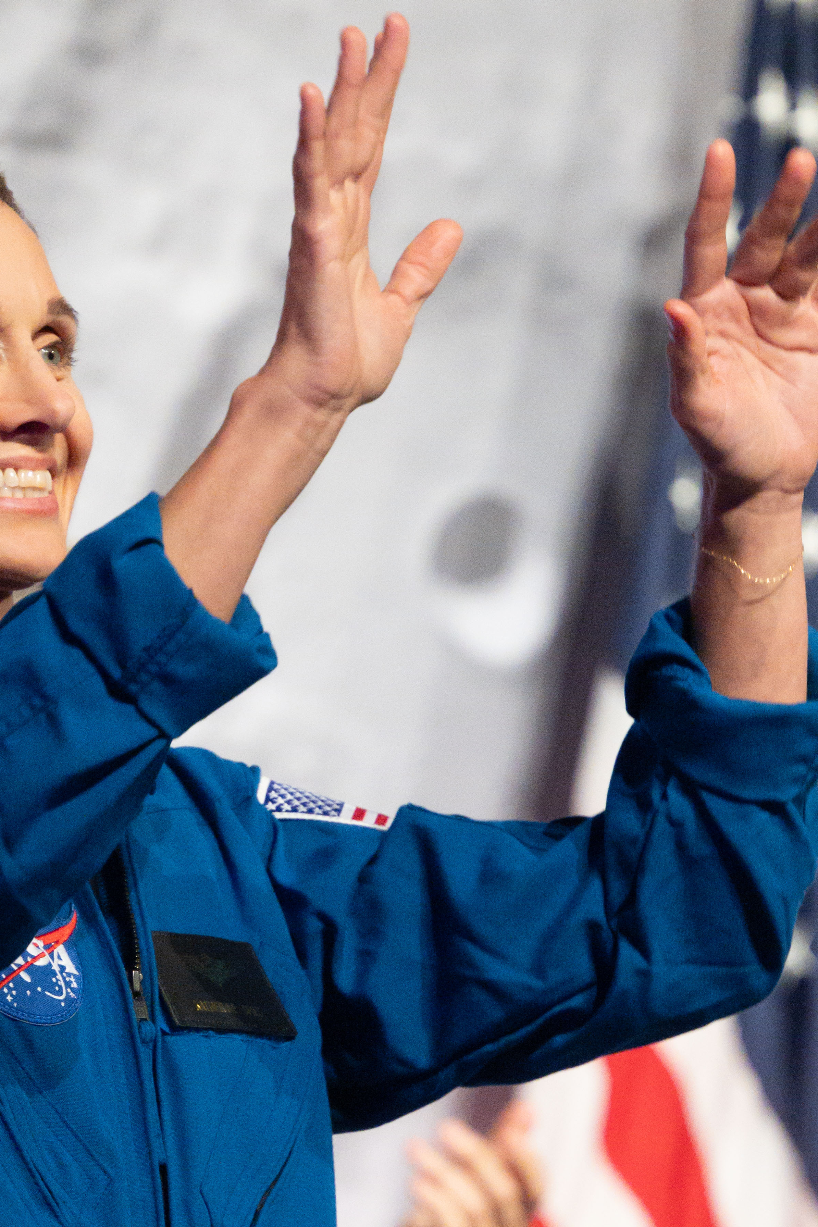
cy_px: 907
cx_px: 210
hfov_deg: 2.8
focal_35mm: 484
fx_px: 16495
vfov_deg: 4.3
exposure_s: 1/400
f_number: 5.6
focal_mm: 210
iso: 6400
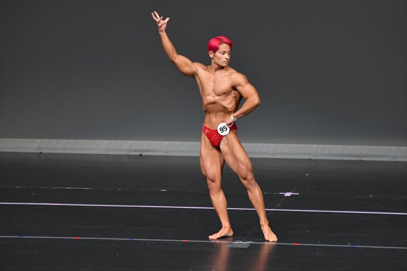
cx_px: 204
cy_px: 136
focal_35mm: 315
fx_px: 3560
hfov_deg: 6.5
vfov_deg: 4.4
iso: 4000
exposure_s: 1/400
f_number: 5.6
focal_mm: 210
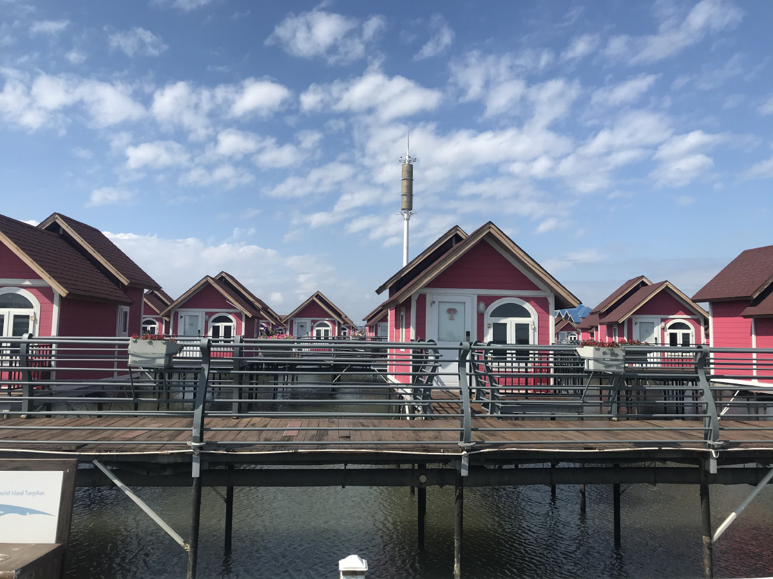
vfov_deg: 49.7
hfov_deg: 63.4
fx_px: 625
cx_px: 386
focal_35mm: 28
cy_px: 290
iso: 20
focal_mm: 3.99
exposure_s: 1/3096
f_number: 1.8
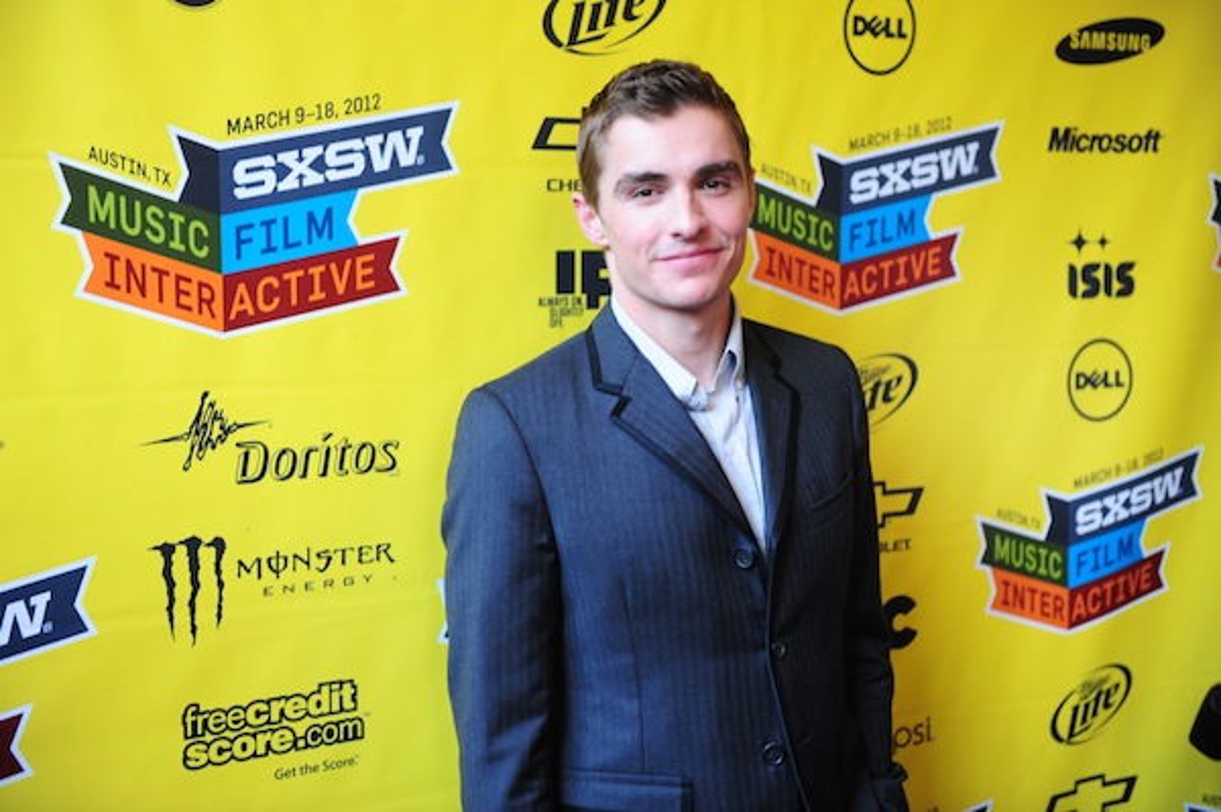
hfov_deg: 39.6
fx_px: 1694
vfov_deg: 26.9
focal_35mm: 50
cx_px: 610
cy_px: 406
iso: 1600
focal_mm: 50
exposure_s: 1/80
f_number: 3.2
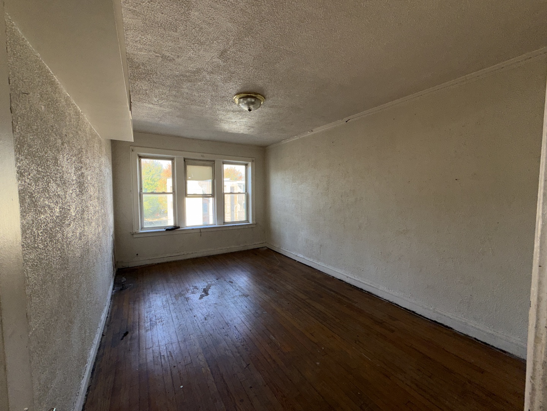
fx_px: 221
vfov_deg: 85.7
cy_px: 206
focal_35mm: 14
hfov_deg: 102.1
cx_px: 274
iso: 32
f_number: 2.2
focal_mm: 2.22
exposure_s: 1/121
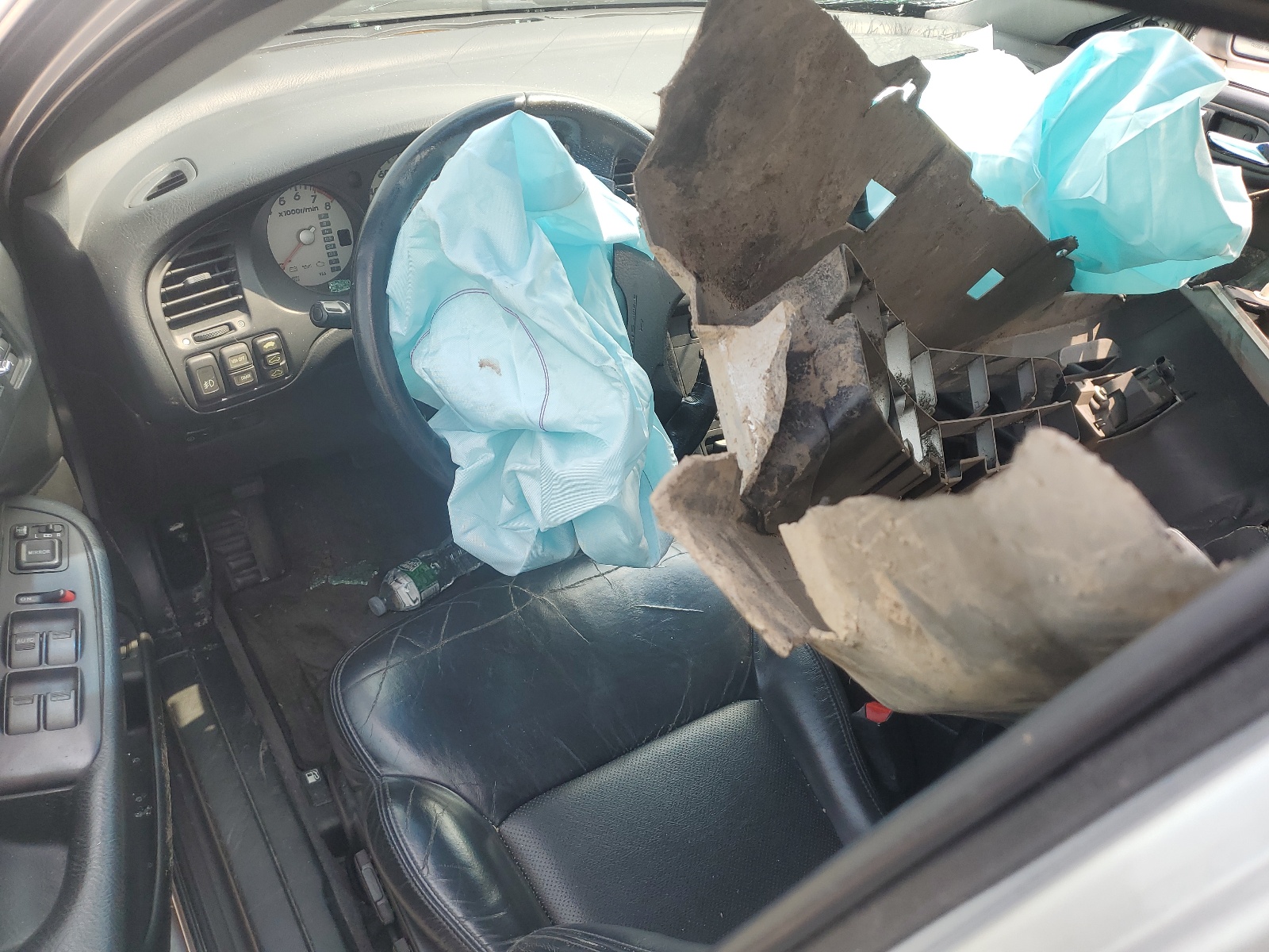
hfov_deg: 67.3
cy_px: 476
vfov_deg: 53.1
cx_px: 634
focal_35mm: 26
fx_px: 953
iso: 50
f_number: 1.5
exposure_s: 1/400
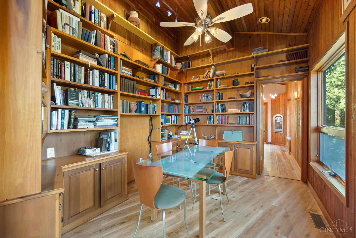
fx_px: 148
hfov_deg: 100.4
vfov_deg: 77.3
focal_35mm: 15
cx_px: 178
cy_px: 119
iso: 400
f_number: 4
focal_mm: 10
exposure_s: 1/8
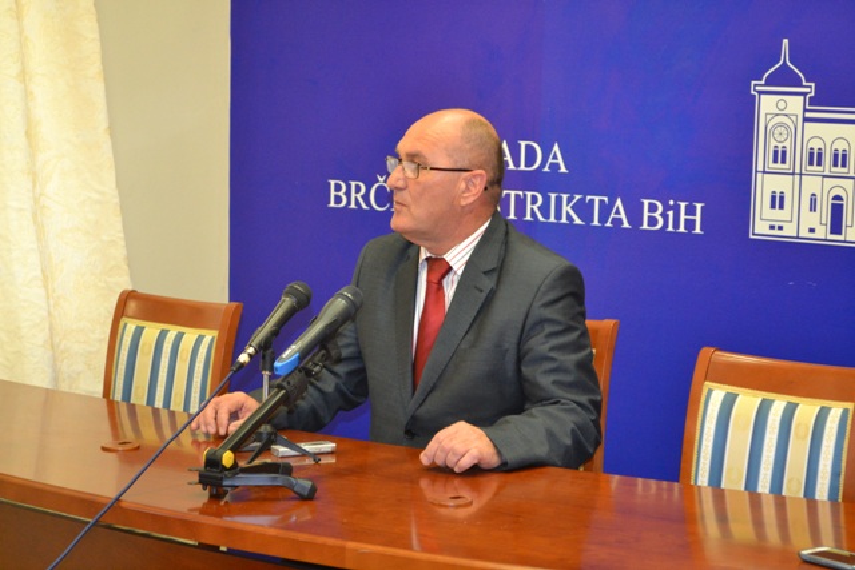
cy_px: 285
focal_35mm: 82
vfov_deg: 16.6
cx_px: 428
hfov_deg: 24.6
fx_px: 1960
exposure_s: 1/60
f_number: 5.6
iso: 2000
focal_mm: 55
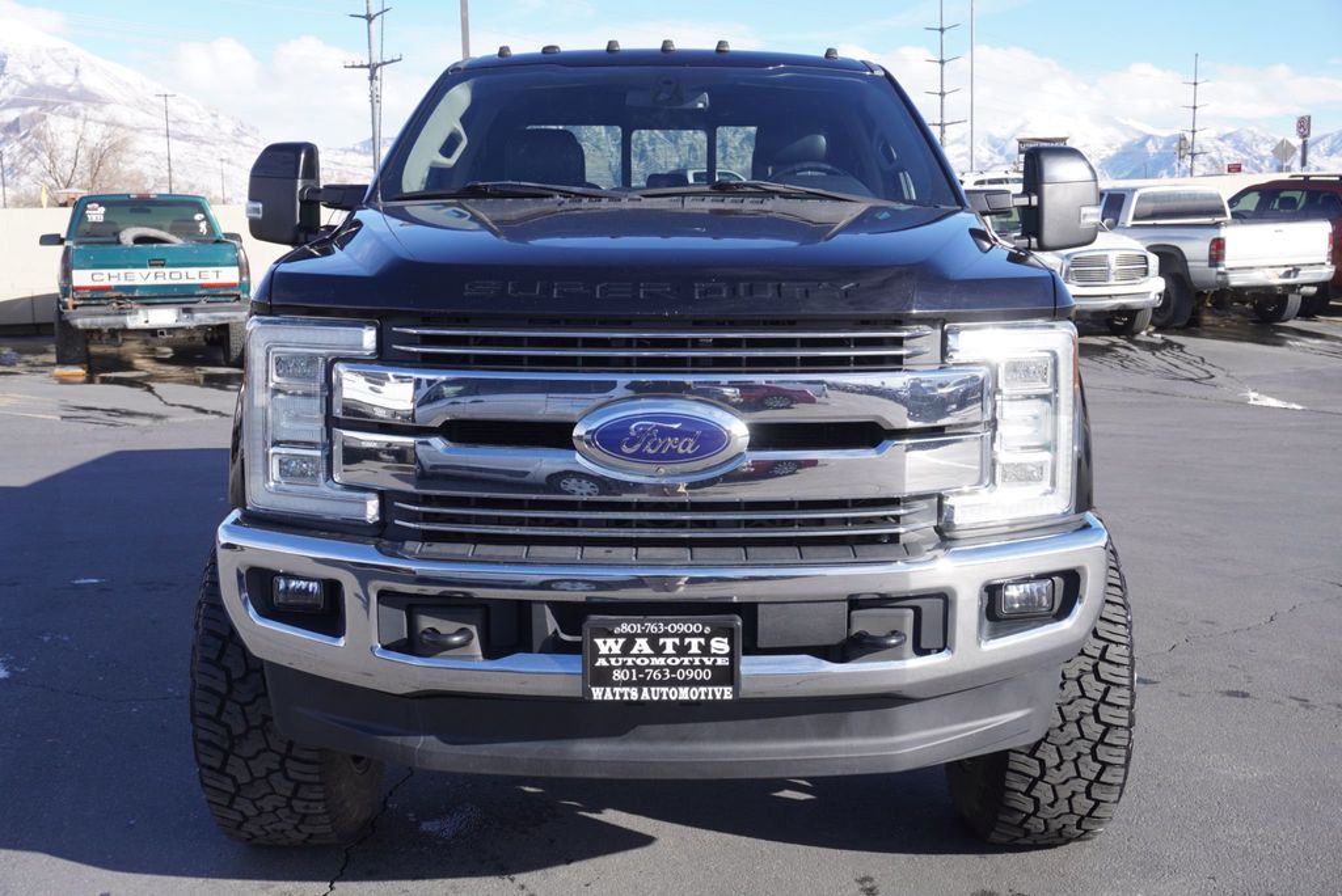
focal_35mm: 40
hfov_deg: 47.9
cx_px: 671
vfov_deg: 33.1
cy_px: 448
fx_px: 1511
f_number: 7.1
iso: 100
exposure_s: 1/160
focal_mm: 27
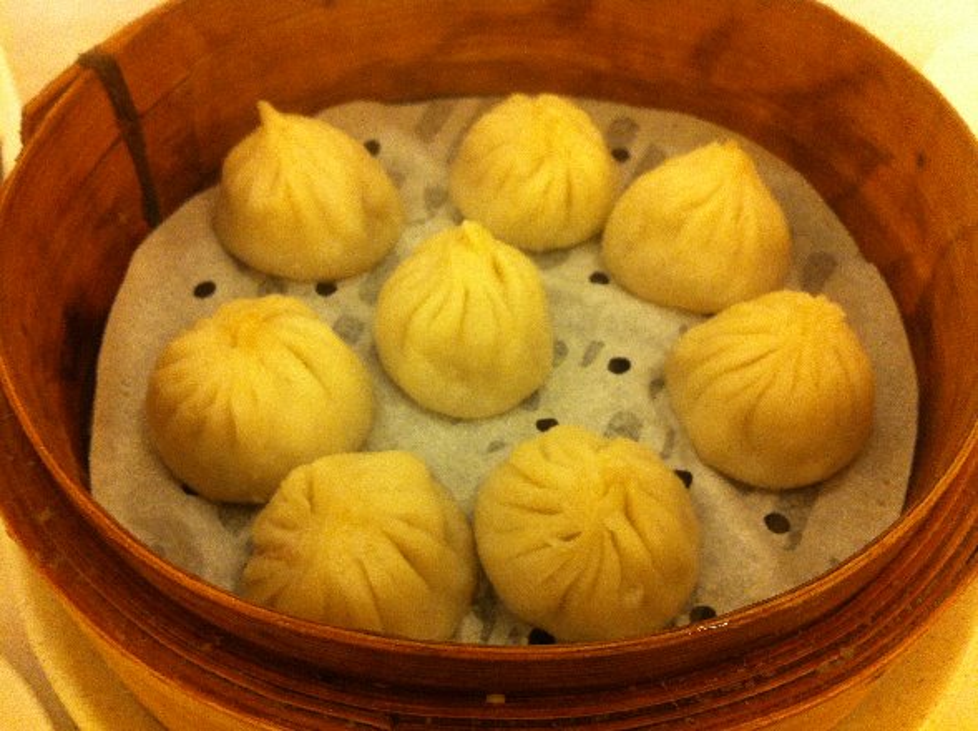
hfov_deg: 52.7
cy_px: 366
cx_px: 489
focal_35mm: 35
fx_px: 987
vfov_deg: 40.6
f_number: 2.8
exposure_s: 1/15
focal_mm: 3.85
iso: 250
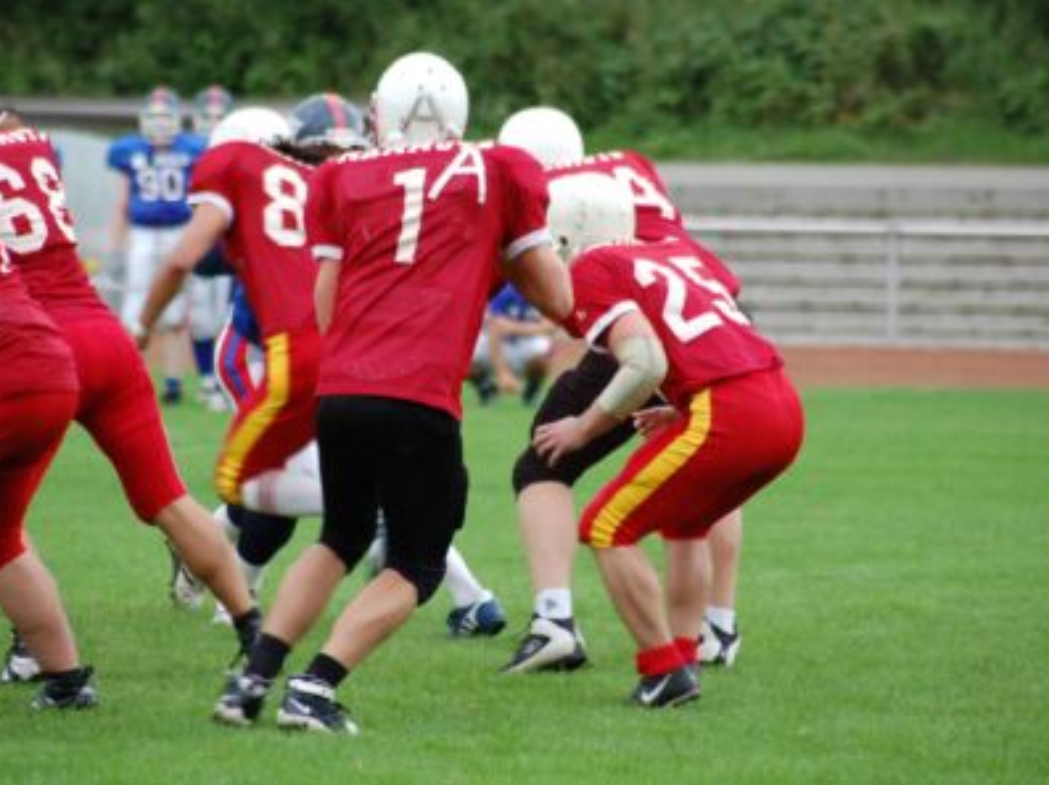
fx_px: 9705
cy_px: 394
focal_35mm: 321
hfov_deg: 6.2
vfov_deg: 4.6
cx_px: 495
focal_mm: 195
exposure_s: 1/250
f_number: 5
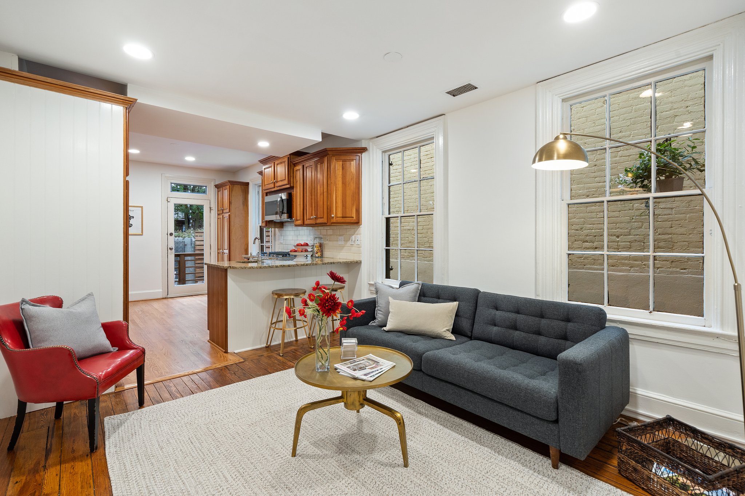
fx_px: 331
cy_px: 248
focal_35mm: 16
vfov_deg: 73.7
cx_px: 372
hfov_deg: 96.7
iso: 500
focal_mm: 16
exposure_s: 1/4
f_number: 10
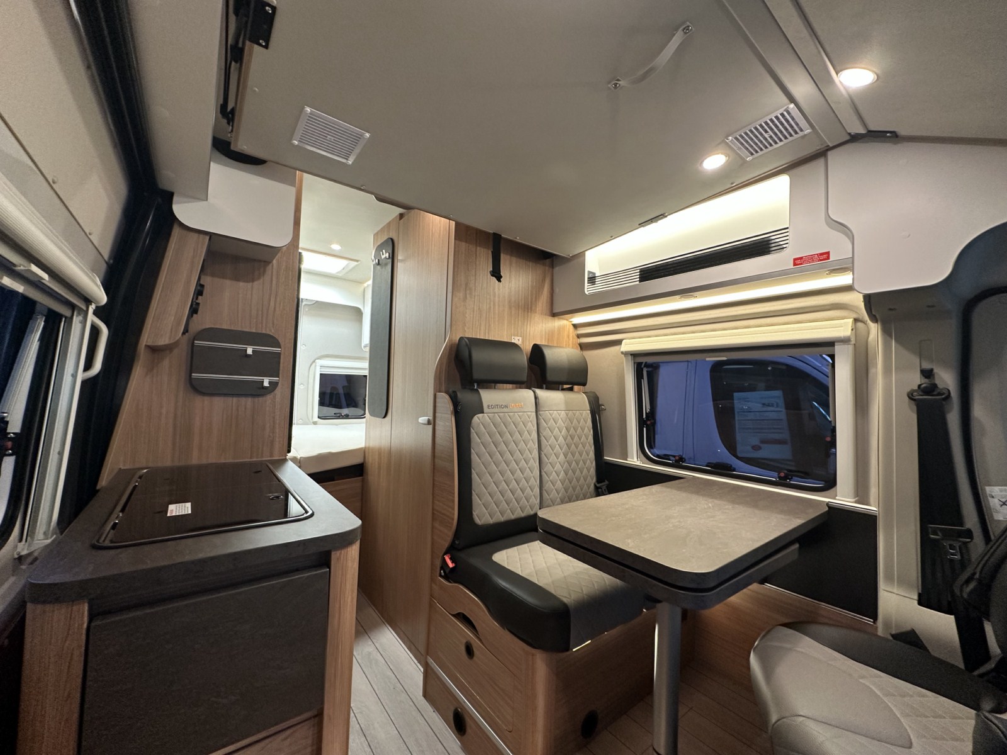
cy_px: 378
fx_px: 407
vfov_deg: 85.7
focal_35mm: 14
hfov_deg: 102.1
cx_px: 504
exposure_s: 1/50
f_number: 2.2
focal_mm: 2.22
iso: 200
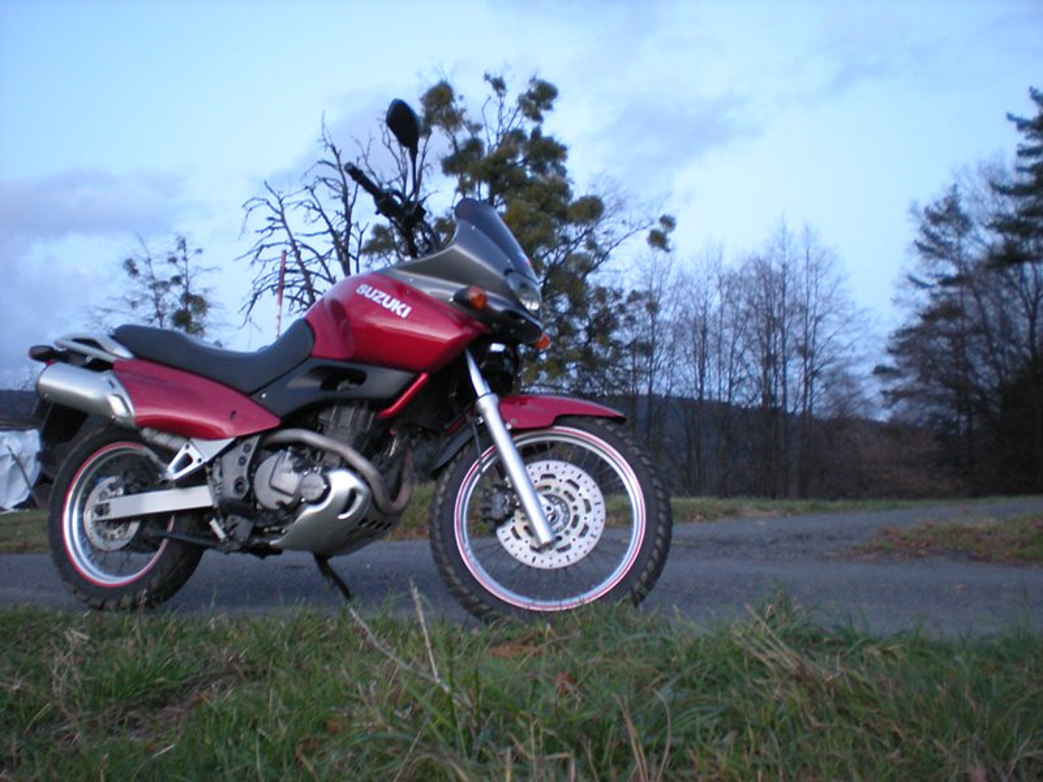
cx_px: 522
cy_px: 391
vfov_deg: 37.7
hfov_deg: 49.0
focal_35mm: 38
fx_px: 1145
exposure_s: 1/7.9
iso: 219
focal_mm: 6.3
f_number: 3.1
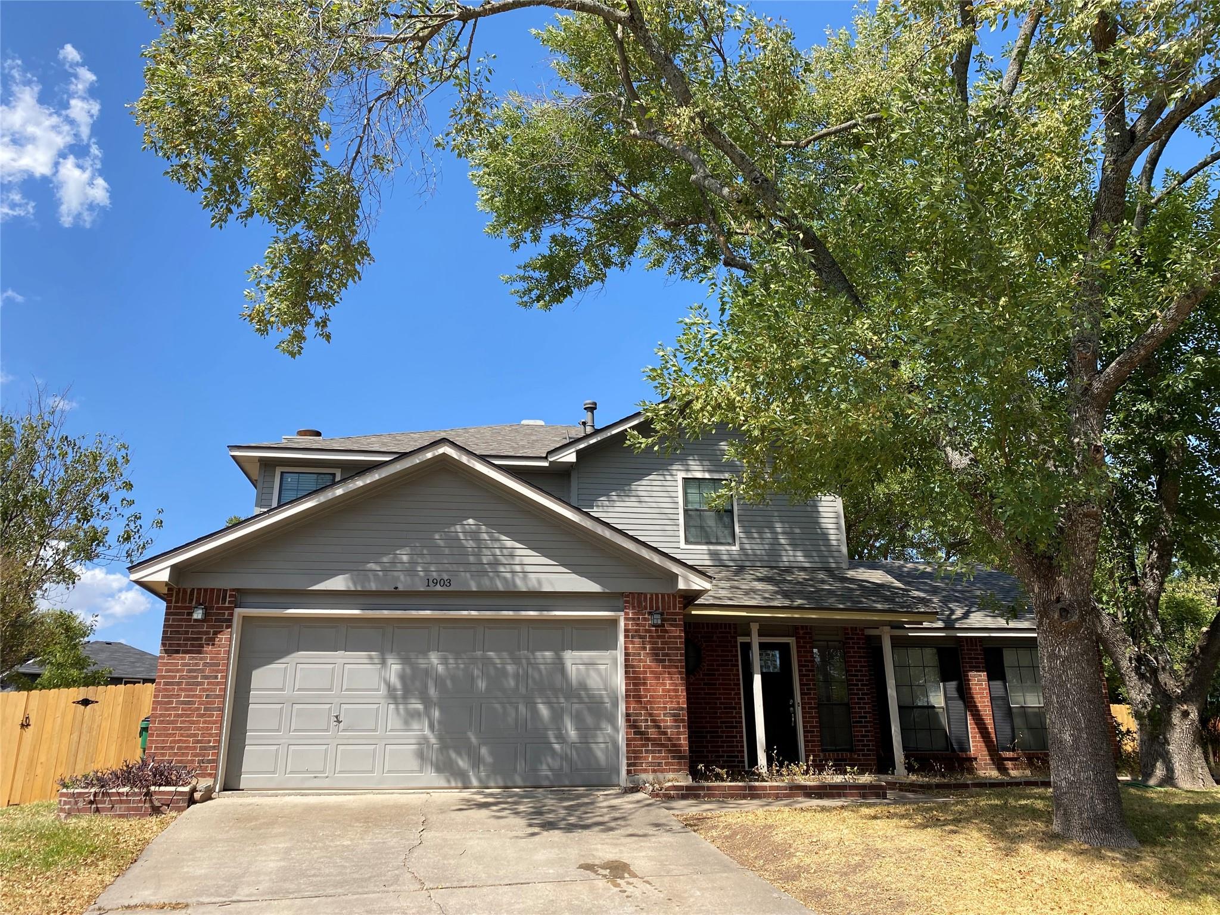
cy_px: 458
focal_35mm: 26
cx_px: 610
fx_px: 916
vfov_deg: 53.1
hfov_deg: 67.3
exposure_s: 1/1727
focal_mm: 4.25
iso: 32
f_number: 1.8
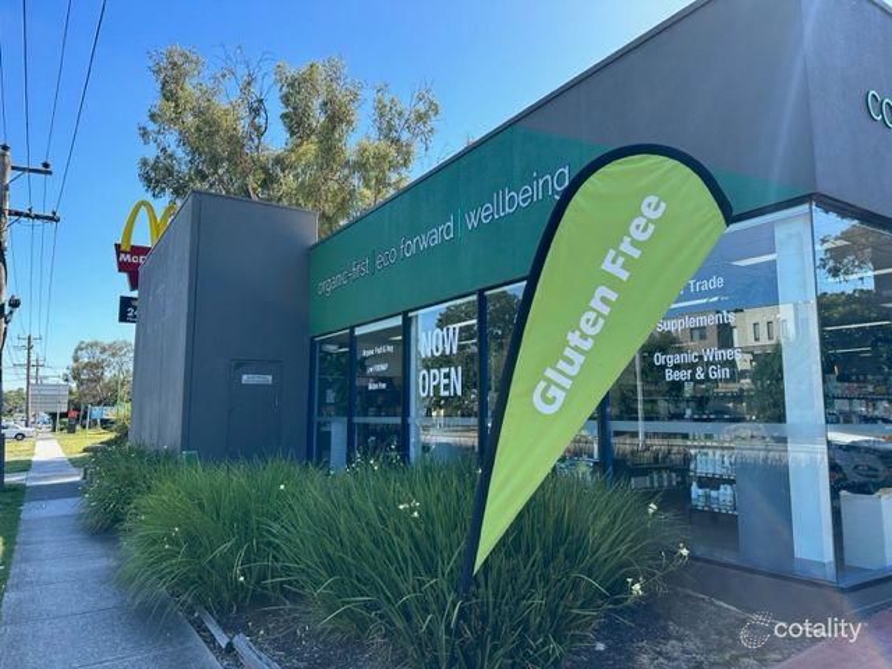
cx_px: 446
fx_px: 618
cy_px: 334
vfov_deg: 56.8
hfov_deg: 71.6
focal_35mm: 24
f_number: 1.78
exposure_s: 1/1212
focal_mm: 6.86
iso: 80
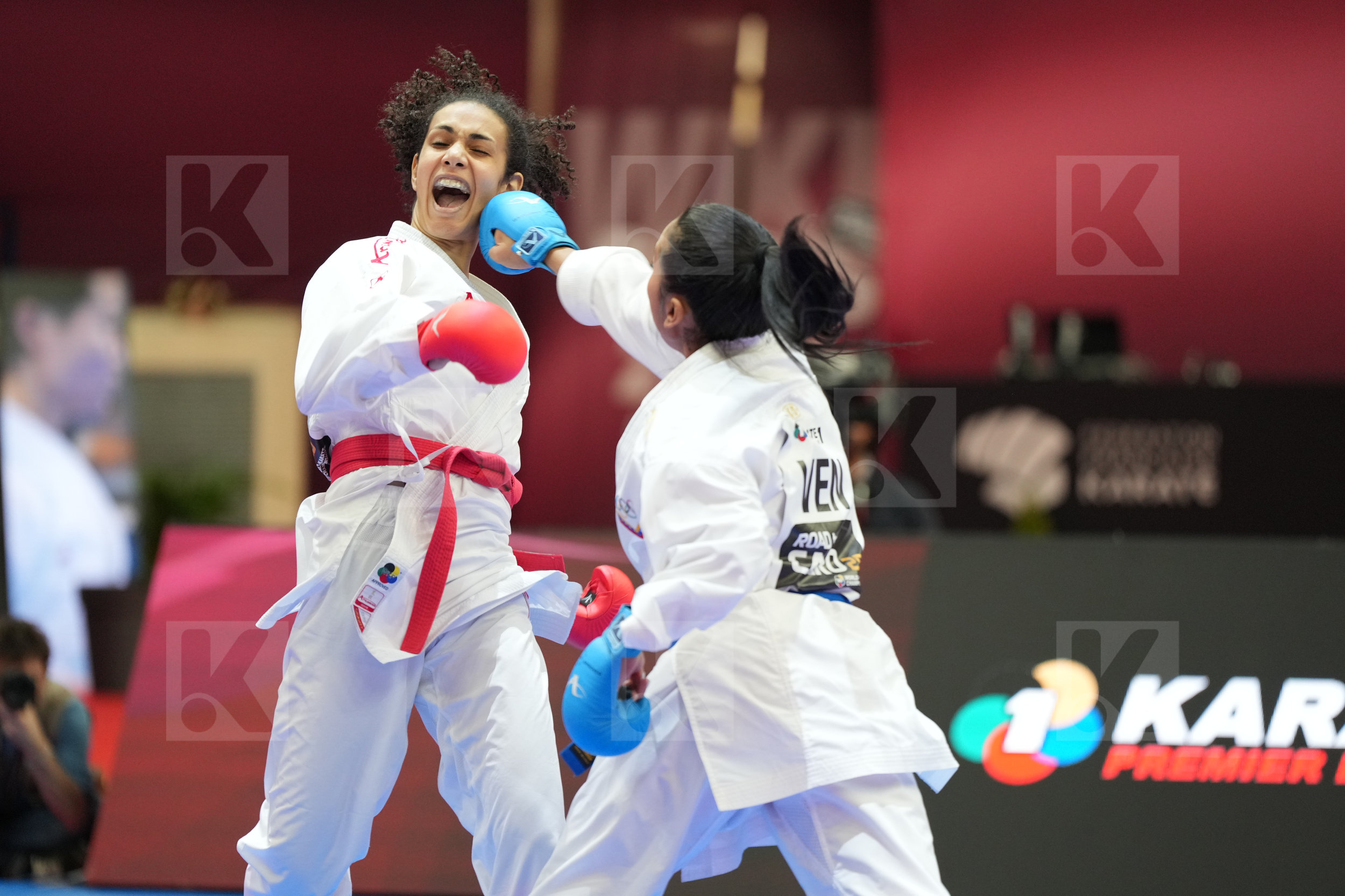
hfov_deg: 10.3
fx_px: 7471
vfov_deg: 6.9
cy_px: 448
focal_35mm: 200
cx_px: 672
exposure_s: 1/1000
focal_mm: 200
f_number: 2.8
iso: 2000
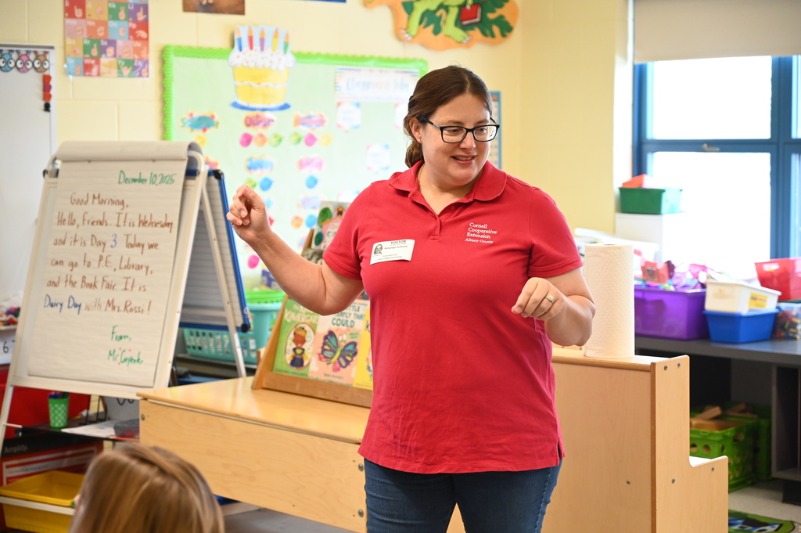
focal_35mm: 70
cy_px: 266
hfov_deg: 28.9
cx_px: 400
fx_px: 1556
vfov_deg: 19.4
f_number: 4
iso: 3200
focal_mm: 70
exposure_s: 1/125
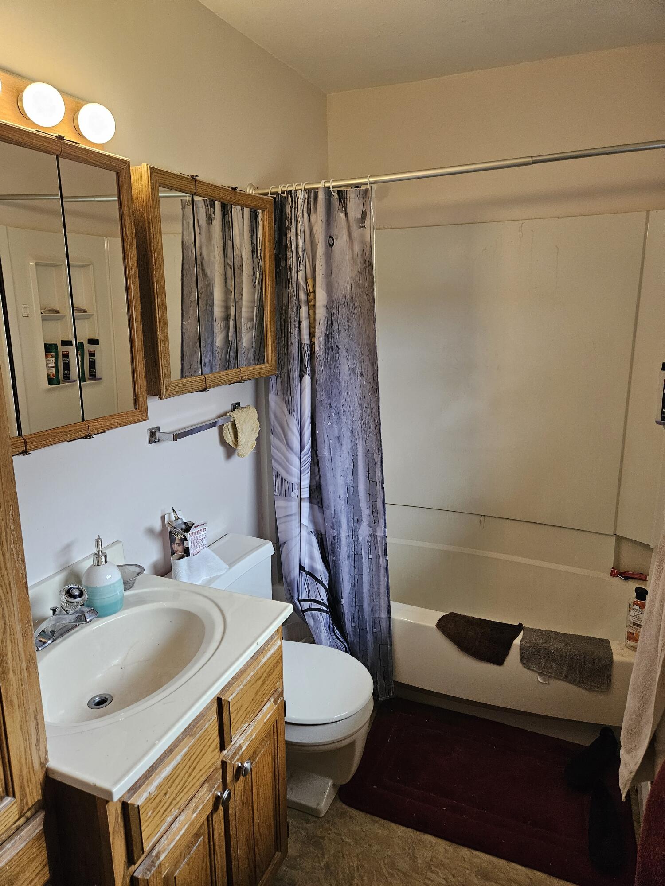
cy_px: 443
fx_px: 589
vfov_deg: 73.9
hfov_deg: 58.9
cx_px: 332
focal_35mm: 23
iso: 500
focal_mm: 5.4
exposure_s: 1/120
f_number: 1.8
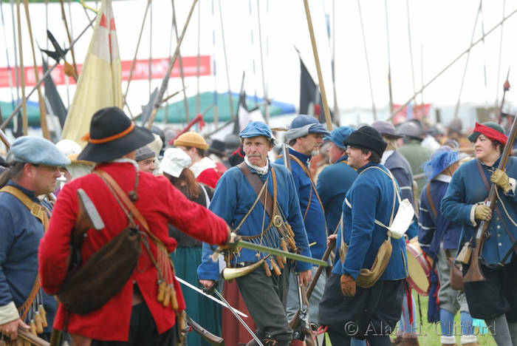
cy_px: 173
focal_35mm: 345
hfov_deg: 6.0
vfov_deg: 4.0
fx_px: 4959
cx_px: 258
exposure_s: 1/500
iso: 450
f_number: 5.3
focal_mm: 230
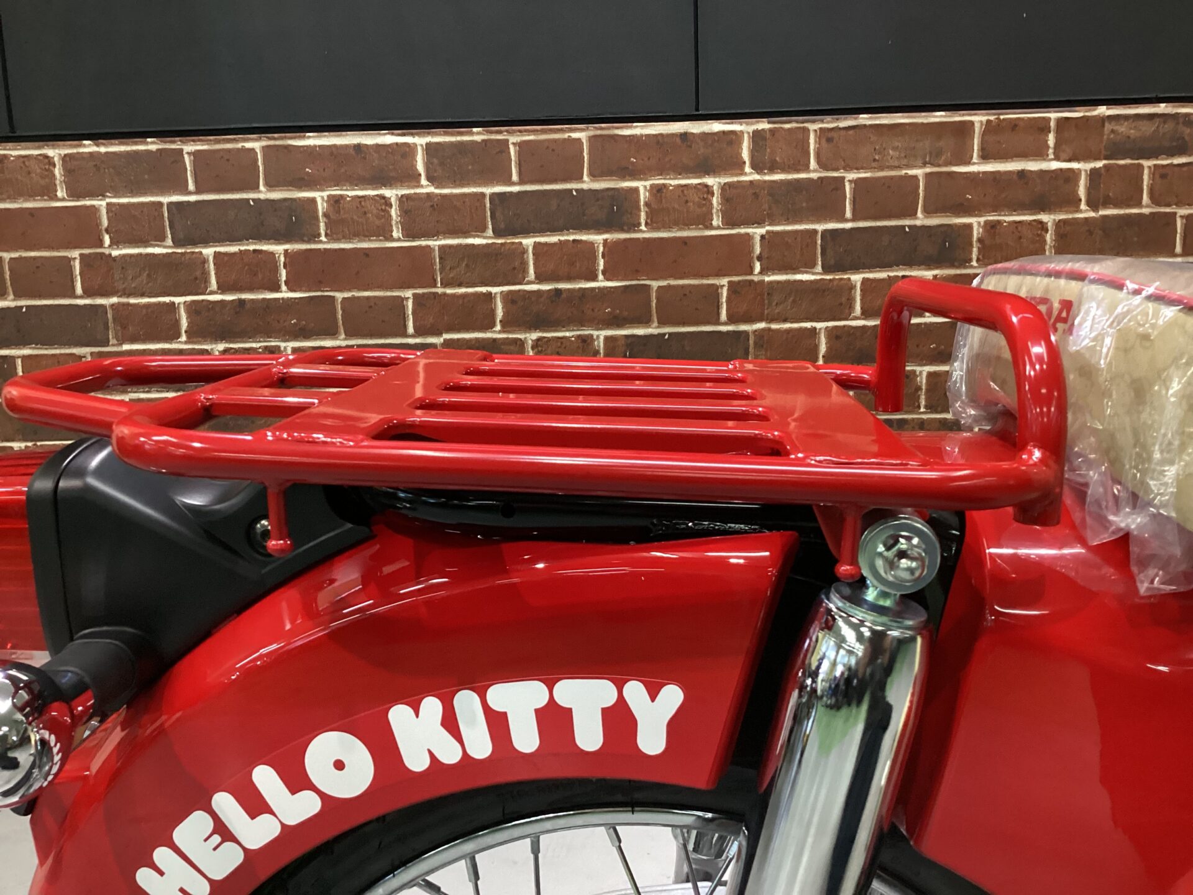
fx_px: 1068
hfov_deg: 58.4
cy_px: 448
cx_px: 596
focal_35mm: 31
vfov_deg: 45.4
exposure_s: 1/60
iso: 320
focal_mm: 3.3
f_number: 2.4
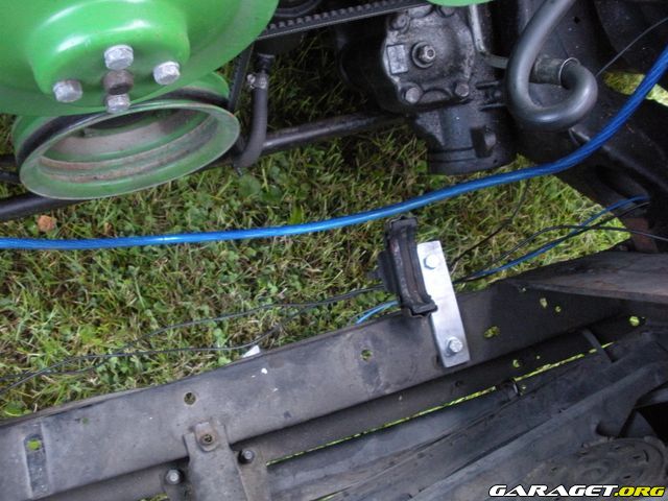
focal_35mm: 36
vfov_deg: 39.7
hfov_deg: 51.4
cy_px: 250
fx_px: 695
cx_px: 334
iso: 400
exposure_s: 1/38
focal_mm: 6.3
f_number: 3.5
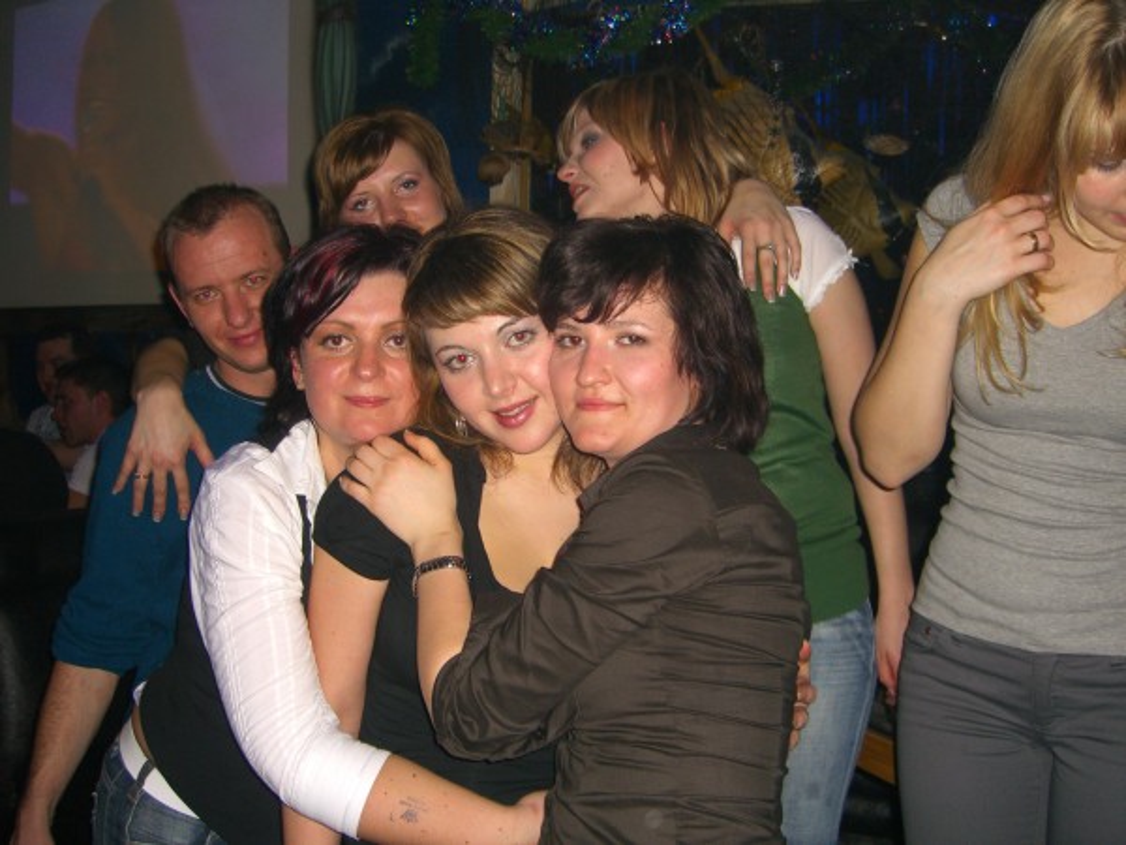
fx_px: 1236
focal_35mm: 38
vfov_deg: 37.7
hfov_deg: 49.0
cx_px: 563
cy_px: 422
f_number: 2.8
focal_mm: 7.9
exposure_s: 1/60
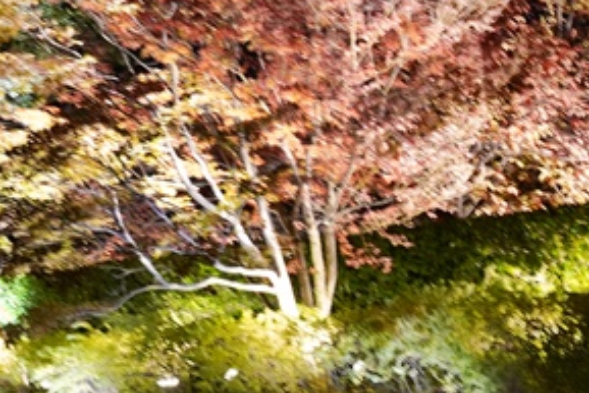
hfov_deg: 22.9
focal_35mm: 85
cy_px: 469
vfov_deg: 15.5
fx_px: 1391
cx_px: 595
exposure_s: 1/25
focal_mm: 24
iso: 2000
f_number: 2.8
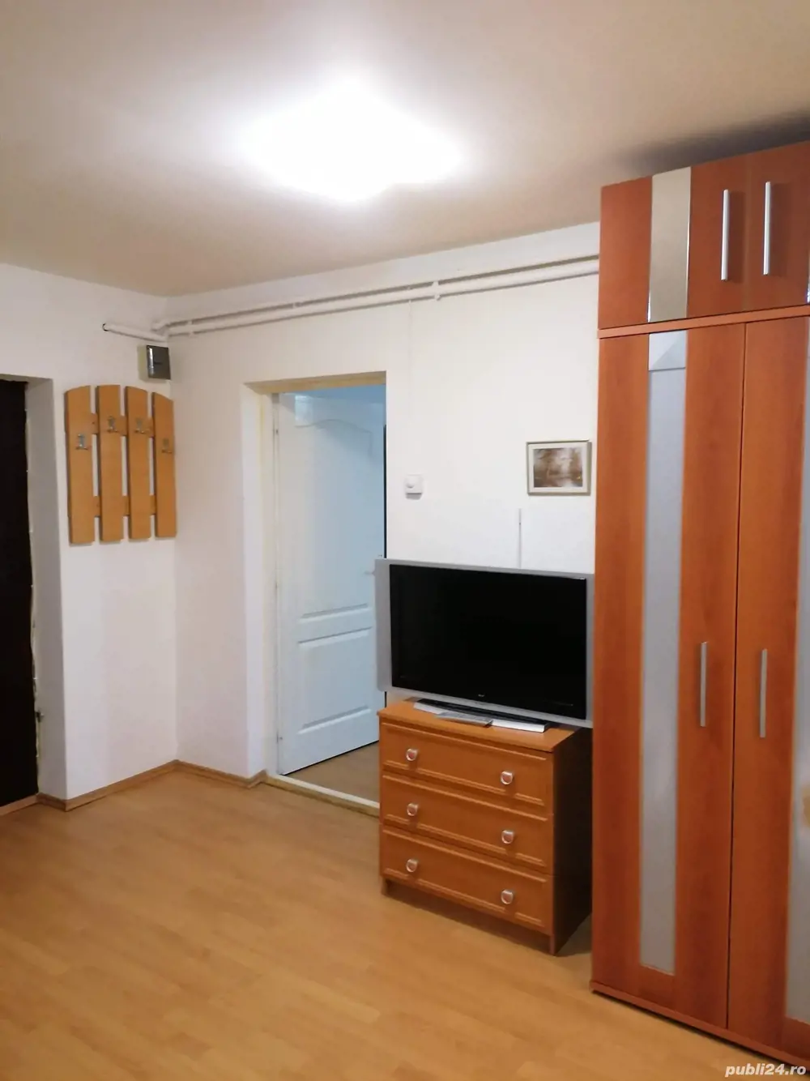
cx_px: 405
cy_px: 540
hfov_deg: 51.3
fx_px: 843
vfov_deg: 65.3
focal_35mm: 27
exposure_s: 1/16.7
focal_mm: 4.75
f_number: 1.8
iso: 640
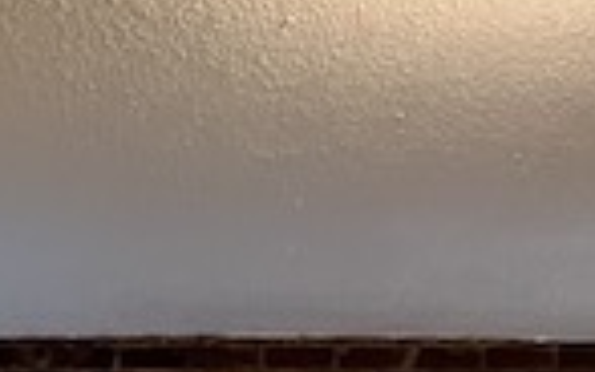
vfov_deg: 12.7
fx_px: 1217
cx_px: 178
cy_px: 942
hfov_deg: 27.2
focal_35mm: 75
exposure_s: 1/60
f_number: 1.8
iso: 500
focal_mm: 1.57
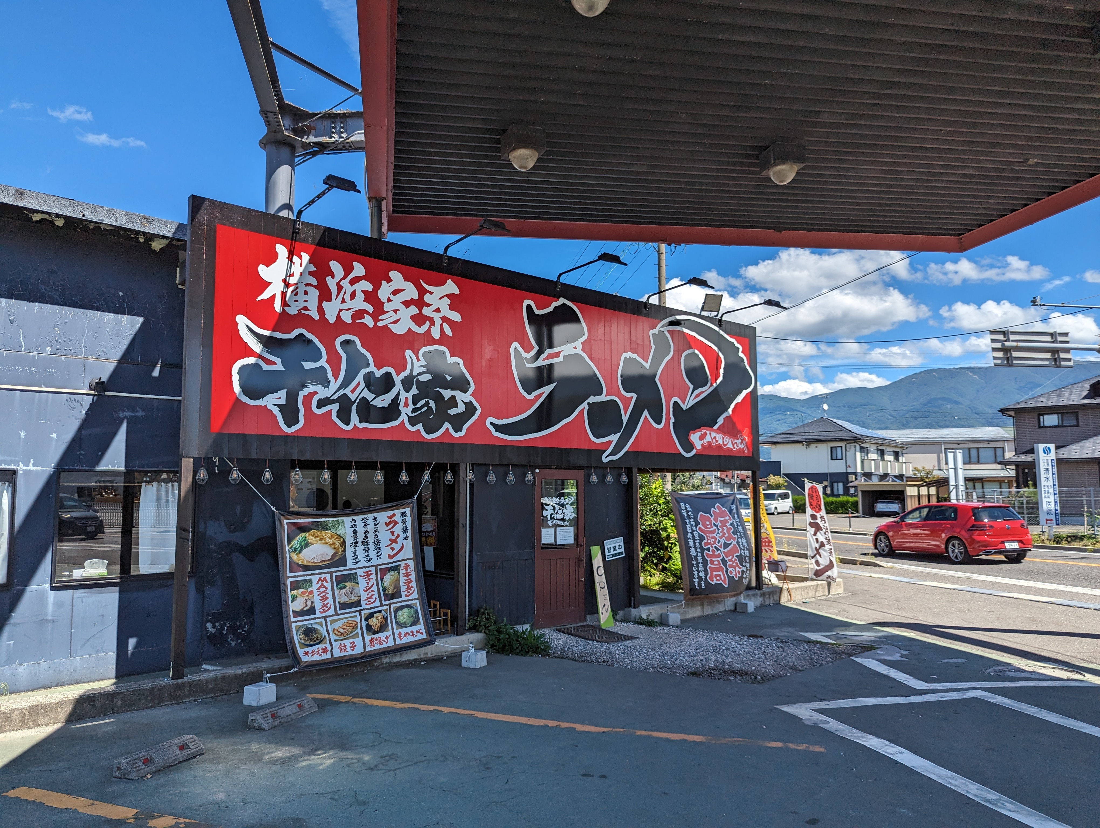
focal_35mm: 24
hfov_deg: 71.5
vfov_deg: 56.9
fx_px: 764
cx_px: 550
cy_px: 414
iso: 44
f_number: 1.85
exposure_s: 1/2262
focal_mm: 6.81
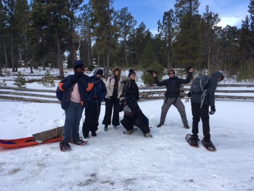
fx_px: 213
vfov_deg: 48.3
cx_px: 127
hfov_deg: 61.6
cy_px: 96
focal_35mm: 29
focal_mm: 4.15
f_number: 2.2
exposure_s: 1/769
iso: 25
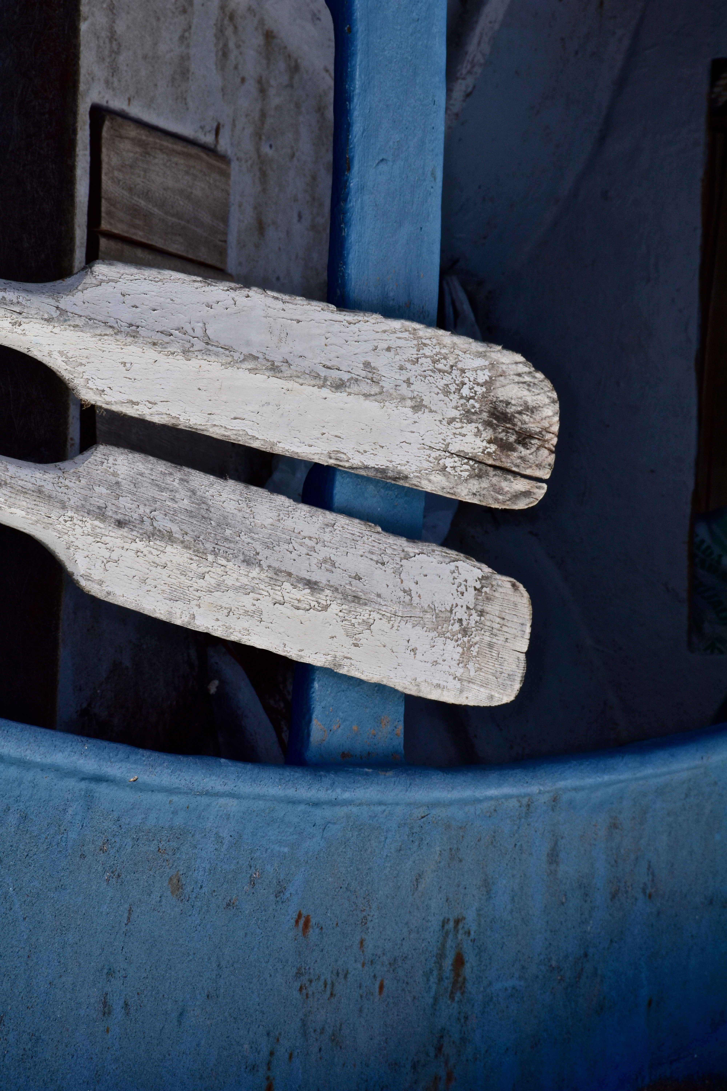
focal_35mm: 300
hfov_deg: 4.6
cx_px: 364
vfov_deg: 6.9
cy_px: 546
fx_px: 9087
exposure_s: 1/350
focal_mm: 200
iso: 200
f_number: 13
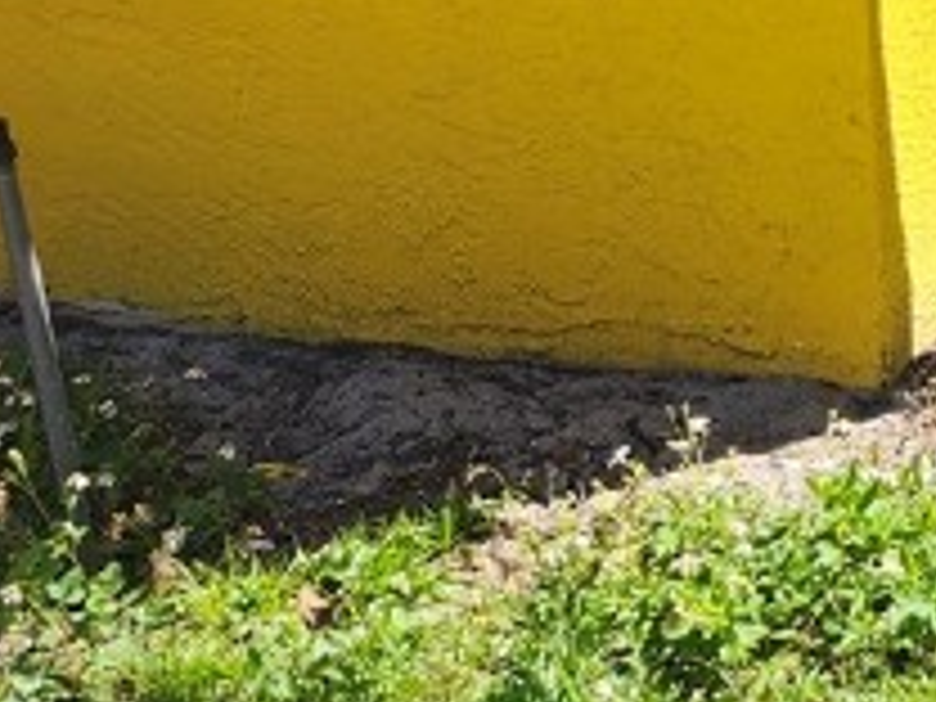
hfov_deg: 14.6
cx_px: 1845
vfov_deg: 12.6
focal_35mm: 113
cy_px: -270
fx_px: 3055
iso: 25
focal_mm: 5.54
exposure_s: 1/577
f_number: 1.8
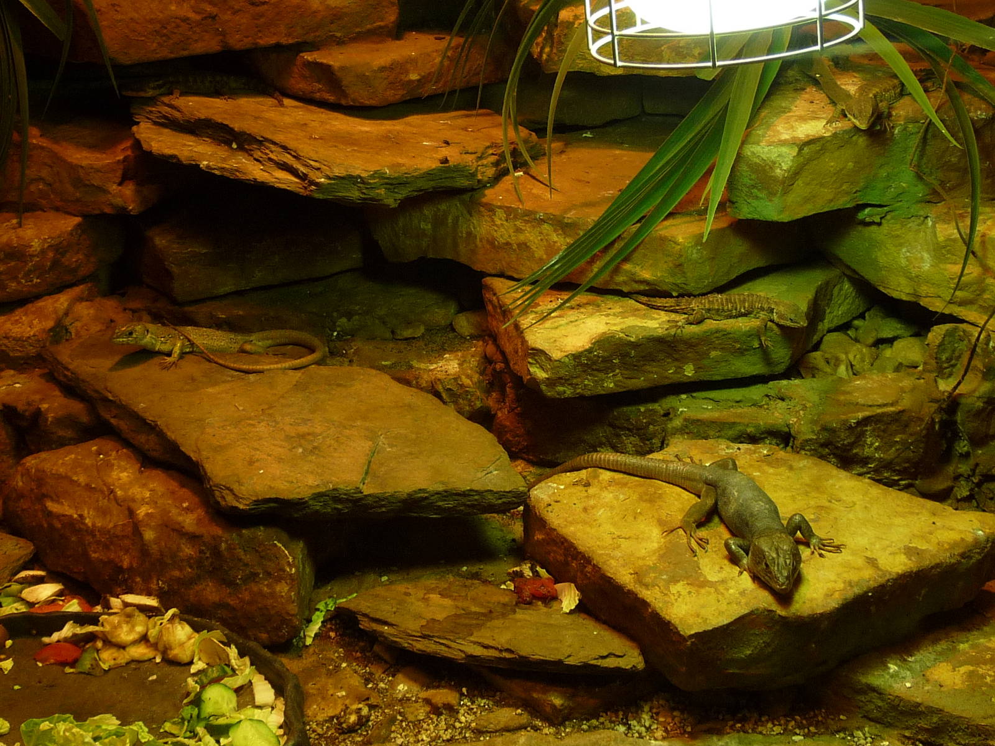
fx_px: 1437
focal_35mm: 50
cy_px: 373
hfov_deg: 38.2
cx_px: 498
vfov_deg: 29.1
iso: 160
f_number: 3.4
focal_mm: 5
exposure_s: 1/30
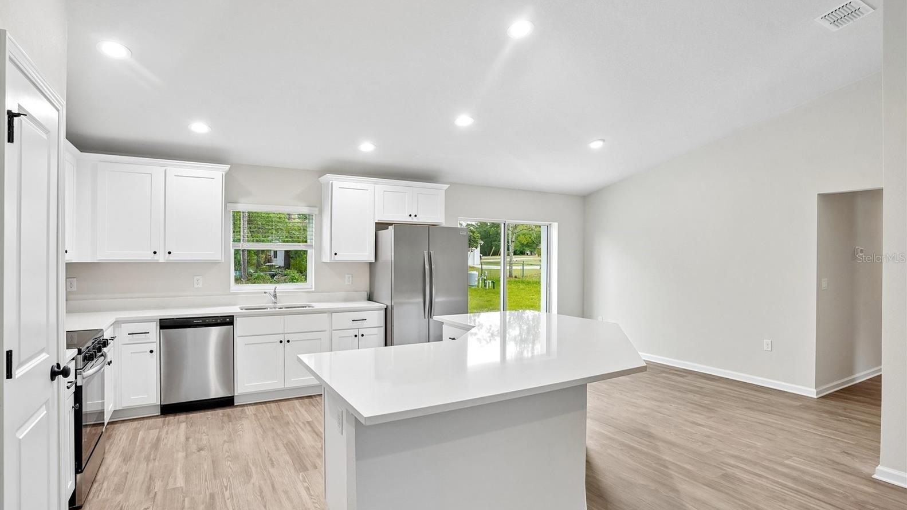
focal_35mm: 18
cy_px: 258
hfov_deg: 92.7
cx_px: 449
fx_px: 433
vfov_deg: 61.0
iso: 400
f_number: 9
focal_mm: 17
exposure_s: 1/25
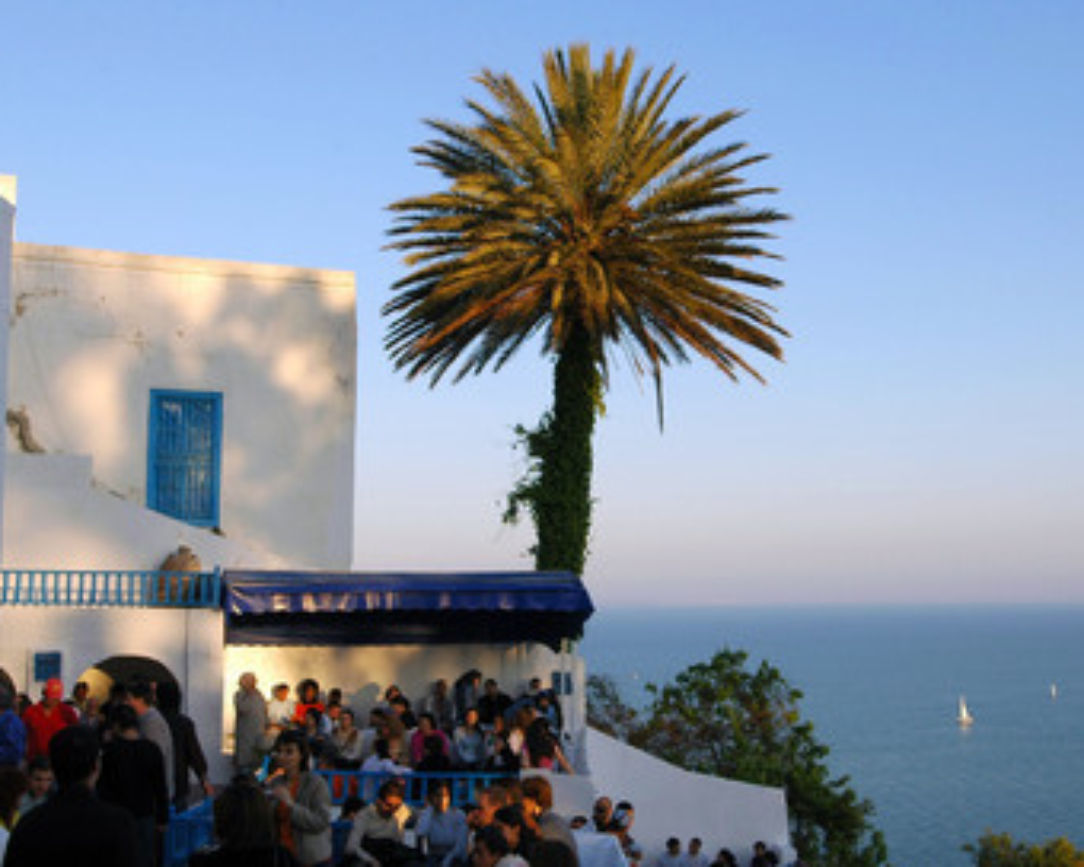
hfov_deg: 42.4
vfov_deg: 34.5
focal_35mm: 44
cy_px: 437
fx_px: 1398
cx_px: 566
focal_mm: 25
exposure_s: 1/160
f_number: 8
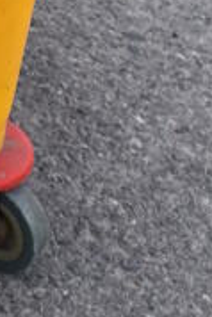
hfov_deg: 6.9
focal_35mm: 193
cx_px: -207
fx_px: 1698
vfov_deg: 9.9
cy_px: -323
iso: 200
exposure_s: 1/320
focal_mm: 25
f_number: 7.1
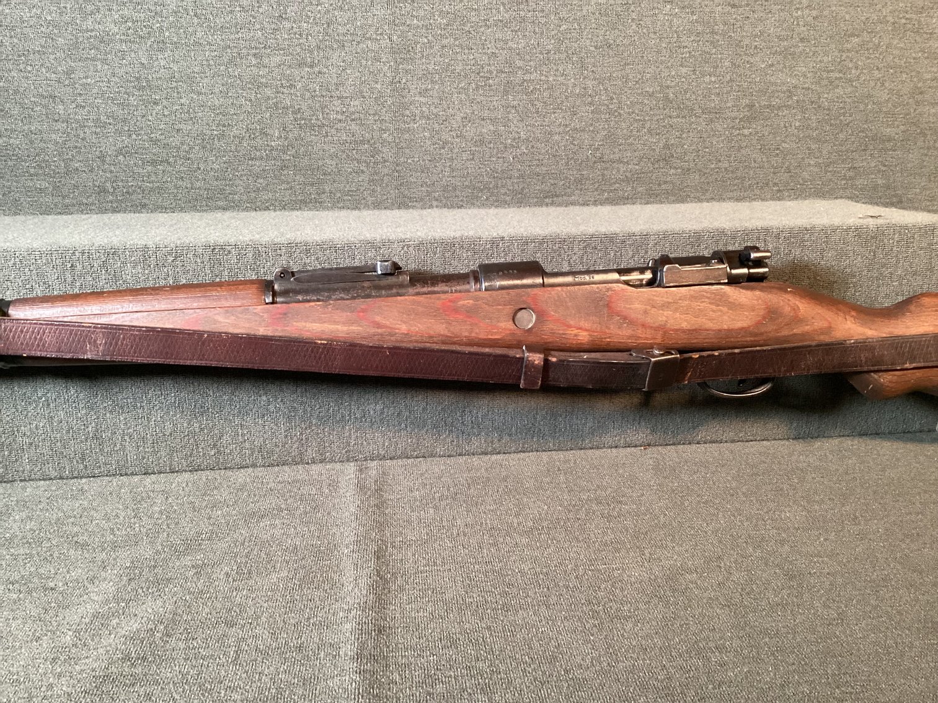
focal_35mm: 31
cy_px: 352
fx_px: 840
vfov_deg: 45.4
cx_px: 469
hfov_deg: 58.3
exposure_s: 1/40
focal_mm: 3.3
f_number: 2.4
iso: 400
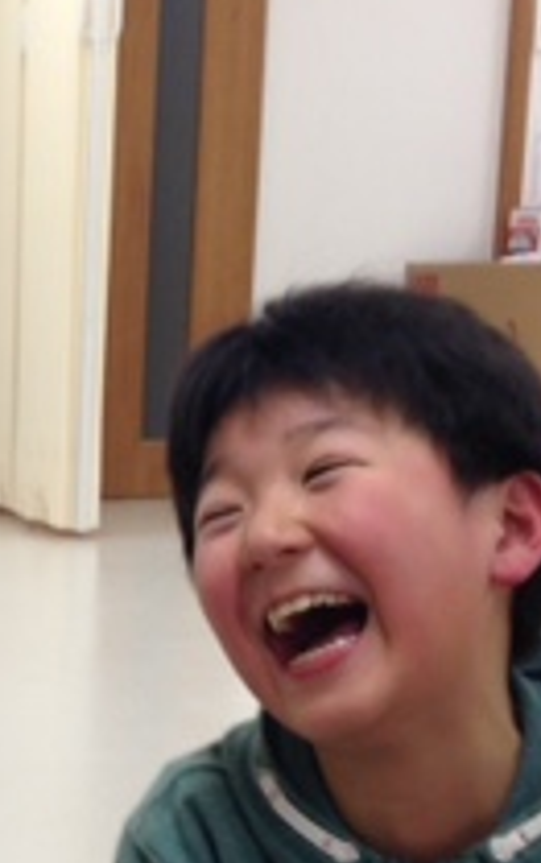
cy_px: 747
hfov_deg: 11.8
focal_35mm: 107
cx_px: -215
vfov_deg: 19.2
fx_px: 2519
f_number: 2.4
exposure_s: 1/30
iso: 50
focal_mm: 4.12
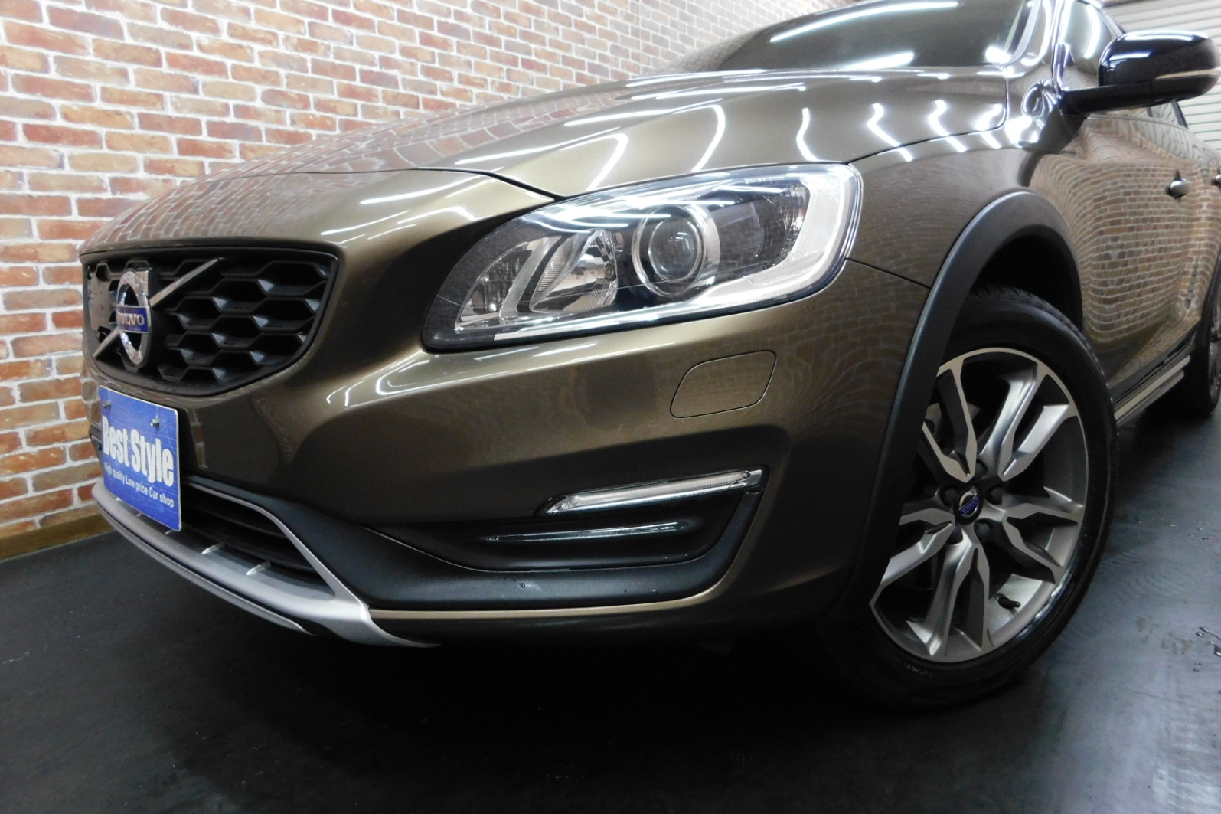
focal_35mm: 24
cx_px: 611
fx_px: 814
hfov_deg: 73.7
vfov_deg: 53.1
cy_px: 401
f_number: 3
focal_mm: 4
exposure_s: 1/30
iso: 400
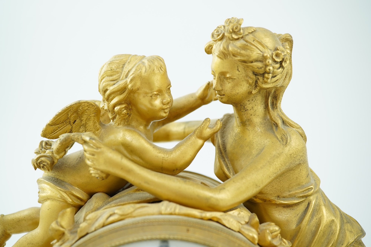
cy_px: 124
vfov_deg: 29.9
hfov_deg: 43.6
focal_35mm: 45
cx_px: 186
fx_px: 464
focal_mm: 30
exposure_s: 1/60
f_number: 7.1
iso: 640
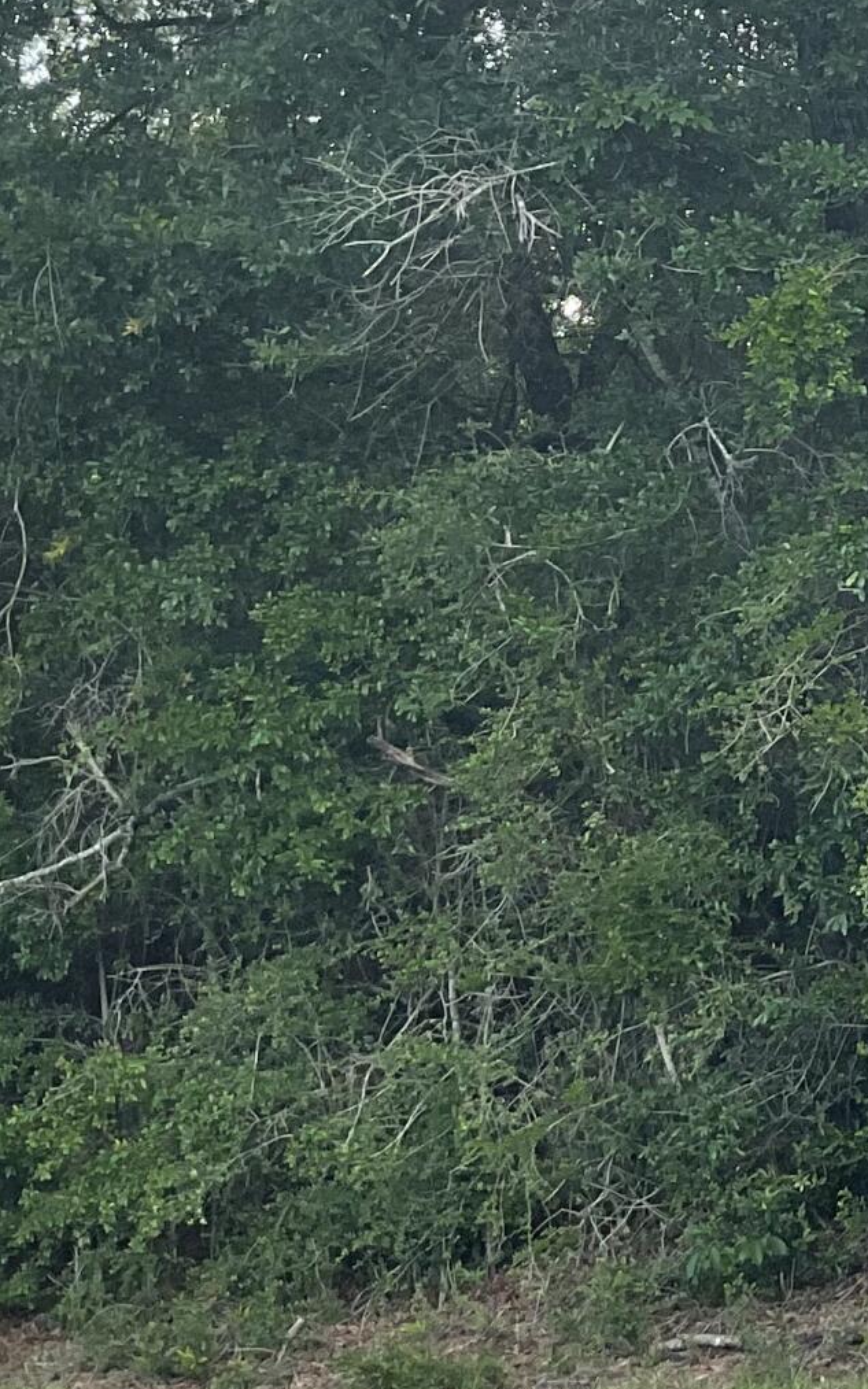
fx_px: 3445
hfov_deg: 13.0
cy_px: 341
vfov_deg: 22.6
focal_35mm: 91
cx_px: 1573
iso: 16
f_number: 1.8
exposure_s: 1/302
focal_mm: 3
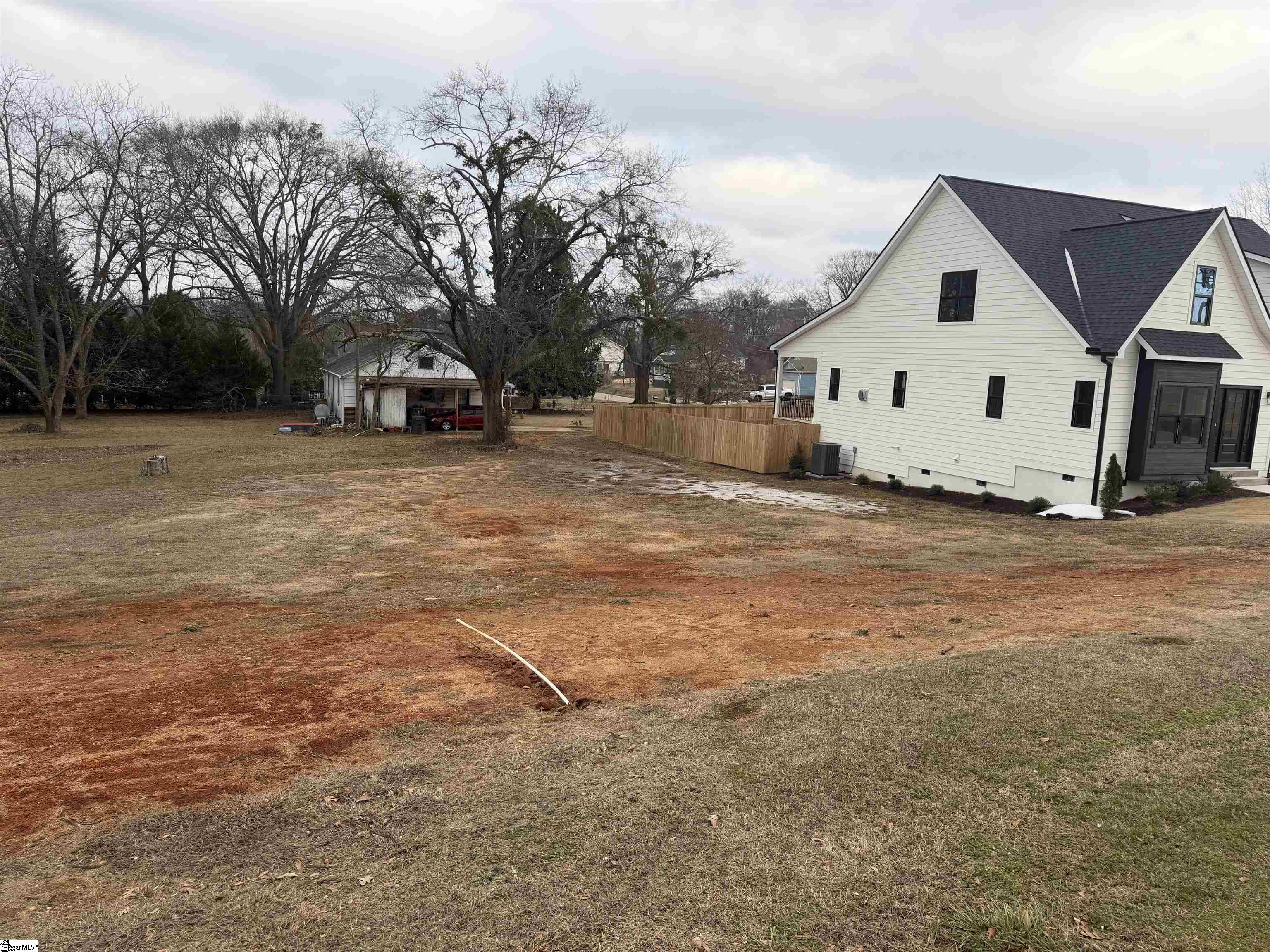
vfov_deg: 56.8
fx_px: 881
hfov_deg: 71.6
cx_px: 635
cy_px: 476
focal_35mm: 24
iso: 80
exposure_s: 1/1385
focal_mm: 6.76
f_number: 1.78
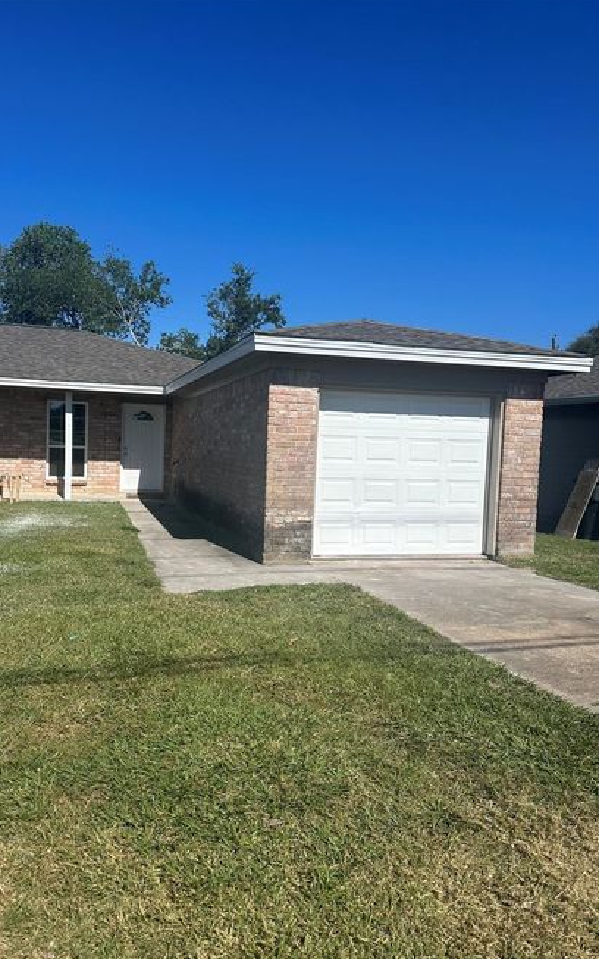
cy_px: 480
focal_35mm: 26
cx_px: 270
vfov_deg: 70.4
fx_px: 679
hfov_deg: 47.5
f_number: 1.78
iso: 80
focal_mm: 6.86
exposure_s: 1/6623
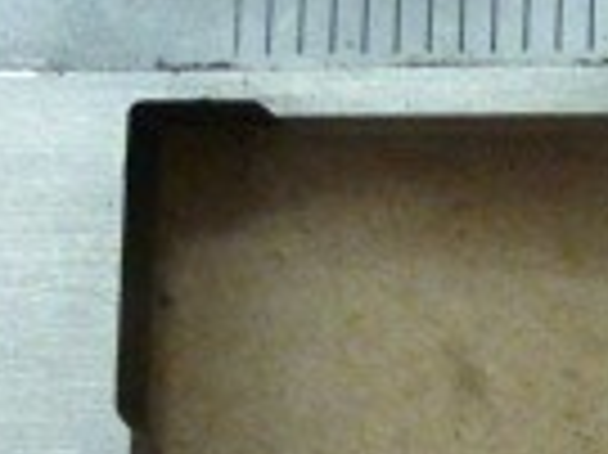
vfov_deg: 9.4
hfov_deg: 11.7
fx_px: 2755
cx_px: 1067
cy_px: 494
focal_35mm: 157
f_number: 2.8
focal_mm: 5.5
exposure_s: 1/25
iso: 400
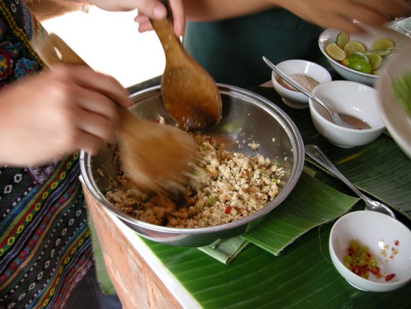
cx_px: 206
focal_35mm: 36
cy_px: 154
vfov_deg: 39.7
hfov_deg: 51.4
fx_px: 427
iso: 64
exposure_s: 1/29.1
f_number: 2.7
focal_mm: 7.5
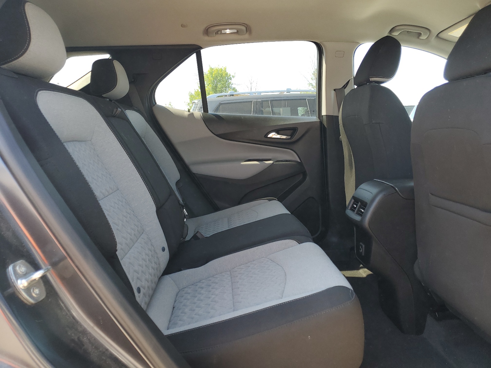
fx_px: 369
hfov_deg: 67.3
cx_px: 246
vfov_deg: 53.1
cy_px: 184
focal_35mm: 26
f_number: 1.5
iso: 50
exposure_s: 1/192
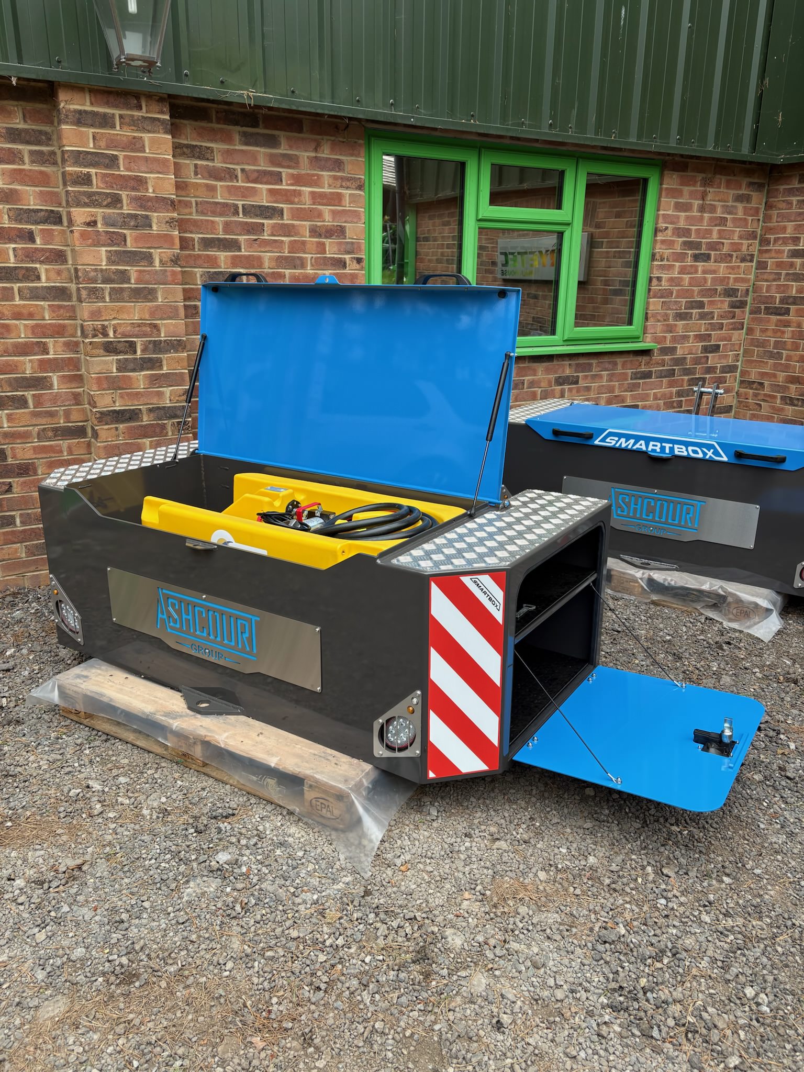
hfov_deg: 53.1
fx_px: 805
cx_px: 402
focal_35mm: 26
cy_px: 536
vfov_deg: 67.3
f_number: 1.6
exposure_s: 1/127
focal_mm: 5.96
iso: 32
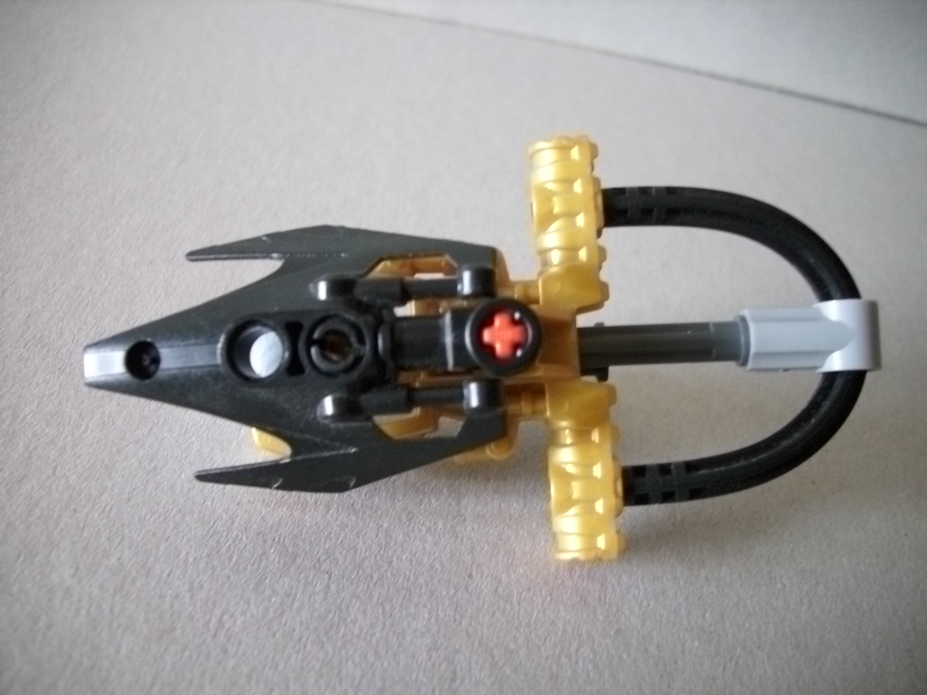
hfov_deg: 58.4
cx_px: 464
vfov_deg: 45.4
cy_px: 348
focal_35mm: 31
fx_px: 830
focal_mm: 6.2
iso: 400
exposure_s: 1/30
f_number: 2.8
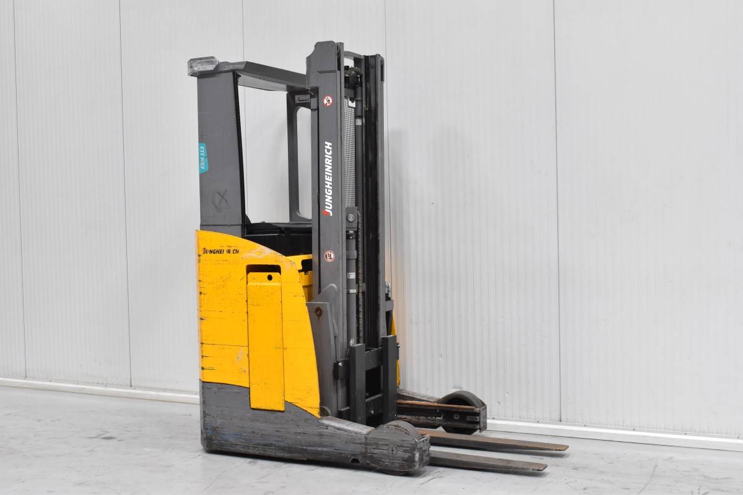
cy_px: 248
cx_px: 372
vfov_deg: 29.9
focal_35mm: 45
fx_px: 929
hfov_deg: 43.6
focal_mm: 30
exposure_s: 1/30
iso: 1600
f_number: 7.1
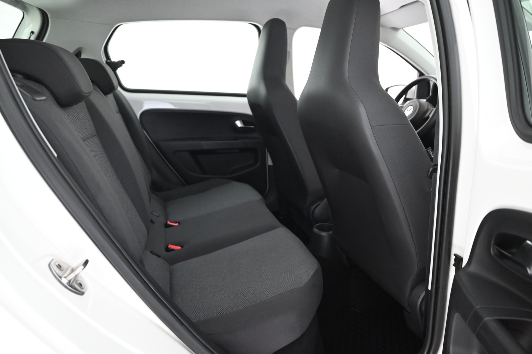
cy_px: 177
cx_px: 266
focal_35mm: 24
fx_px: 355
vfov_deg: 53.1
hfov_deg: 73.7
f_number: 4
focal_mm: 24
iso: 4500
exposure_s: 1/60
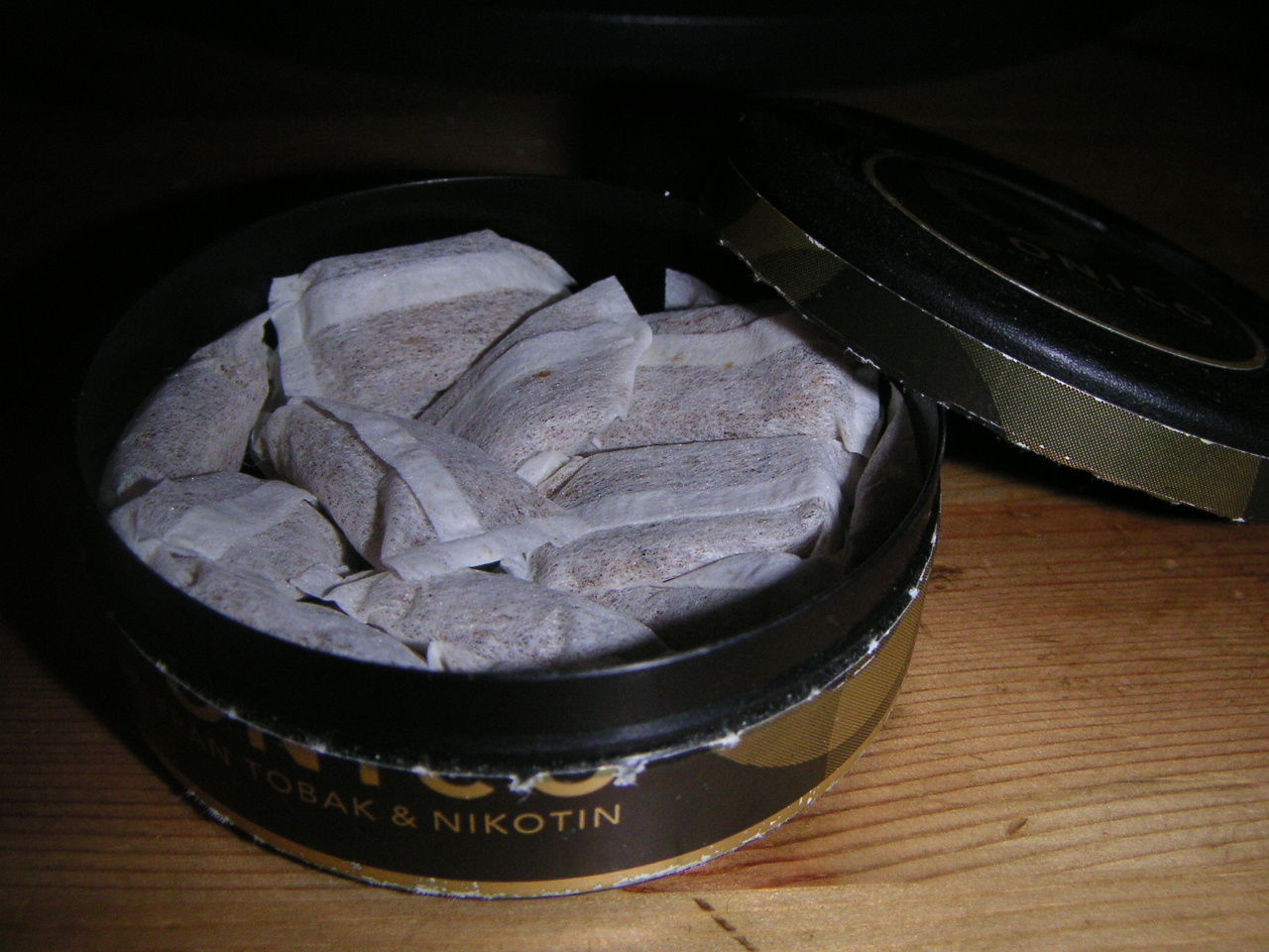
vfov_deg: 37.7
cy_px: 476
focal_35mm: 38
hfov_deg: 49.0
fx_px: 1393
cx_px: 634
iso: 160
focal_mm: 6
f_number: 6.7
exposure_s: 1/45
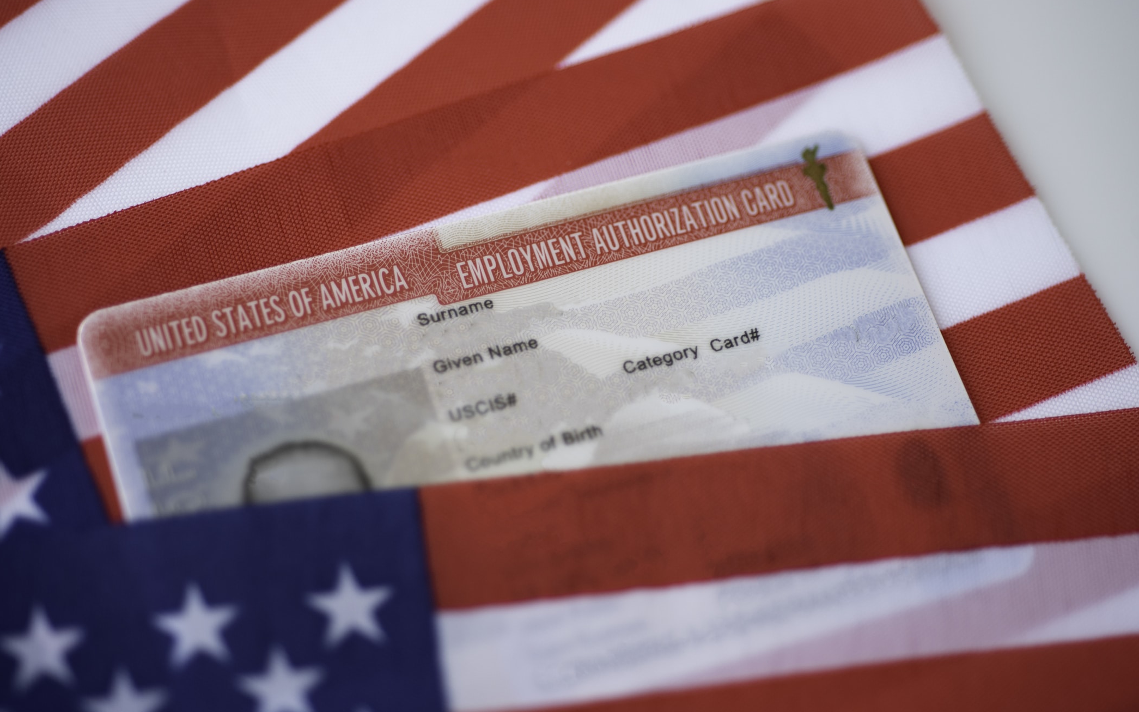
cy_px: 369
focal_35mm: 62
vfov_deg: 21.0
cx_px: 576
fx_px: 1925
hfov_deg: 33.0
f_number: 3.2
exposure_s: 1/320
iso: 100
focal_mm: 60
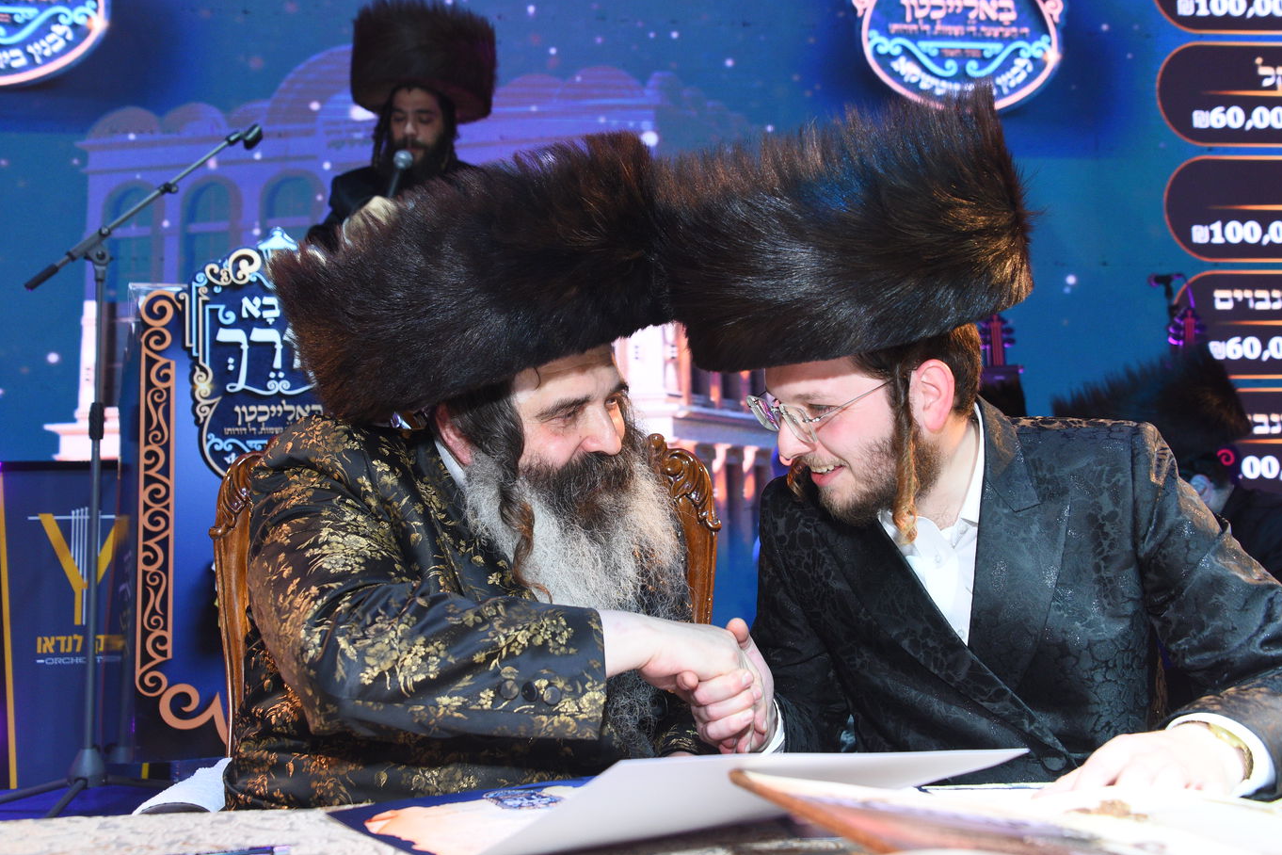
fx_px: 1318
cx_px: 658
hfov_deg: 51.9
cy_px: 431
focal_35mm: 37
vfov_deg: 35.9
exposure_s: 1/125
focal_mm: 36
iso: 1600
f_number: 5.6
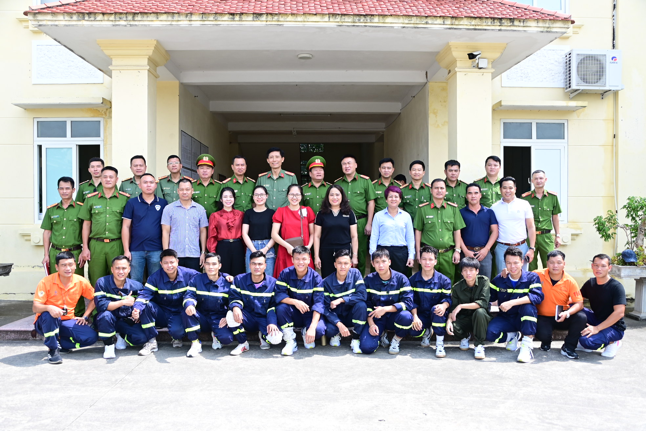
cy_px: 216
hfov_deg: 60.3
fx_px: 556
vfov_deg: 42.3
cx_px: 323
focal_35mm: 31
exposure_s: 1/200
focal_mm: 21
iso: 100
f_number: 3.8
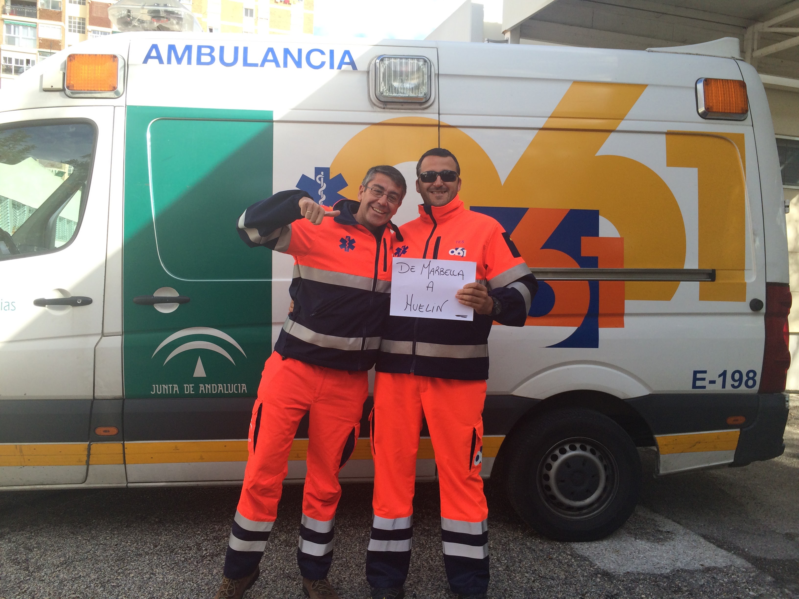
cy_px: 300
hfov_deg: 61.7
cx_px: 400
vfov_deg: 48.2
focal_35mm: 29
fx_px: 669
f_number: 2.2
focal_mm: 4.15
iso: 32
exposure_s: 1/595
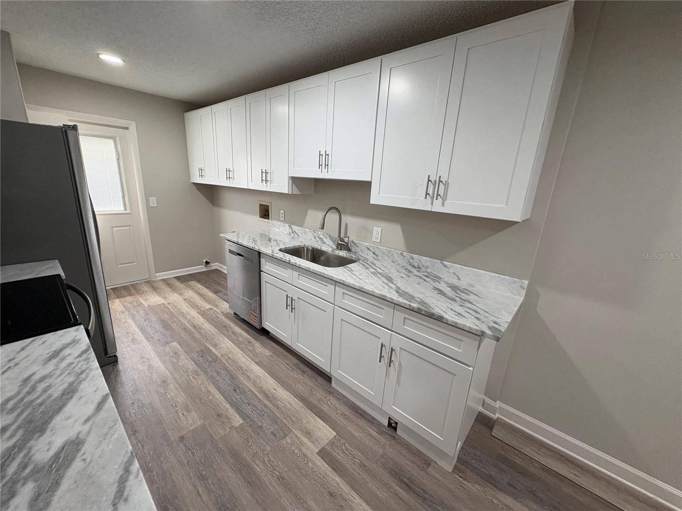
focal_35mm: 14
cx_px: 341
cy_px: 256
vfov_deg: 85.7
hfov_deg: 102.1
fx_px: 276
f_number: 2.2
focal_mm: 2.22
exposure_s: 1/60
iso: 160
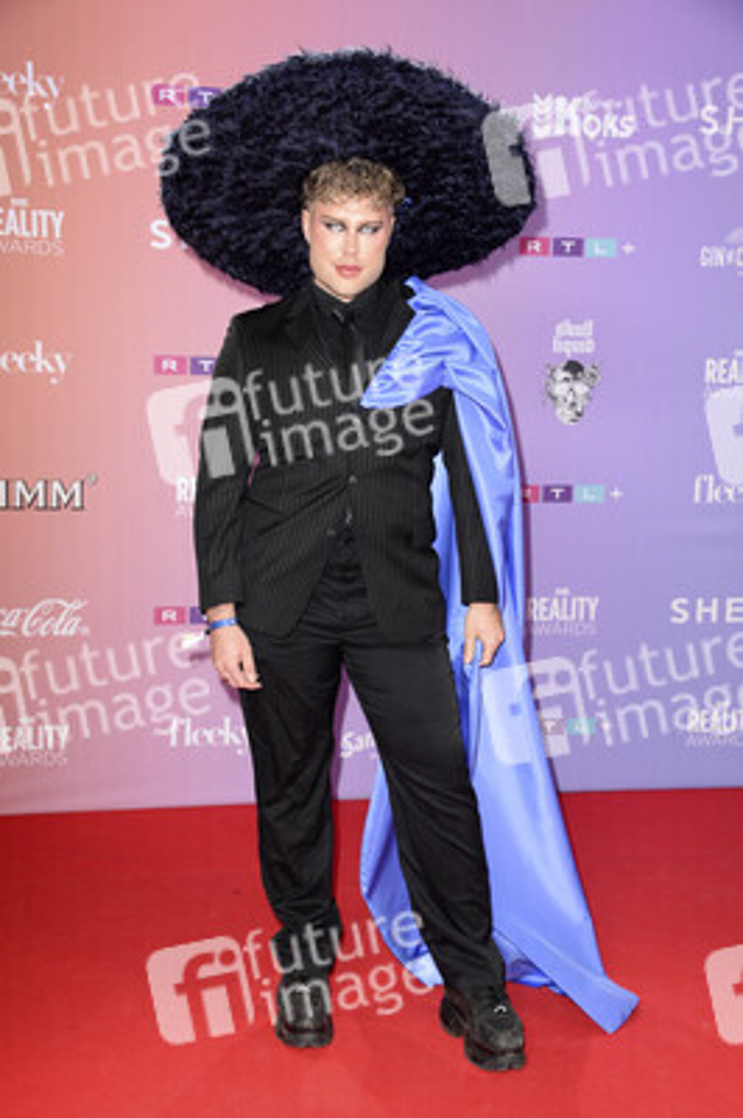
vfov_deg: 41.1
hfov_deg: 28.0
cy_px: 559
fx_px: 1488
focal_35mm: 48
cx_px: 372
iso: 2500
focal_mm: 48
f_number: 5.6
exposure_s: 1/250
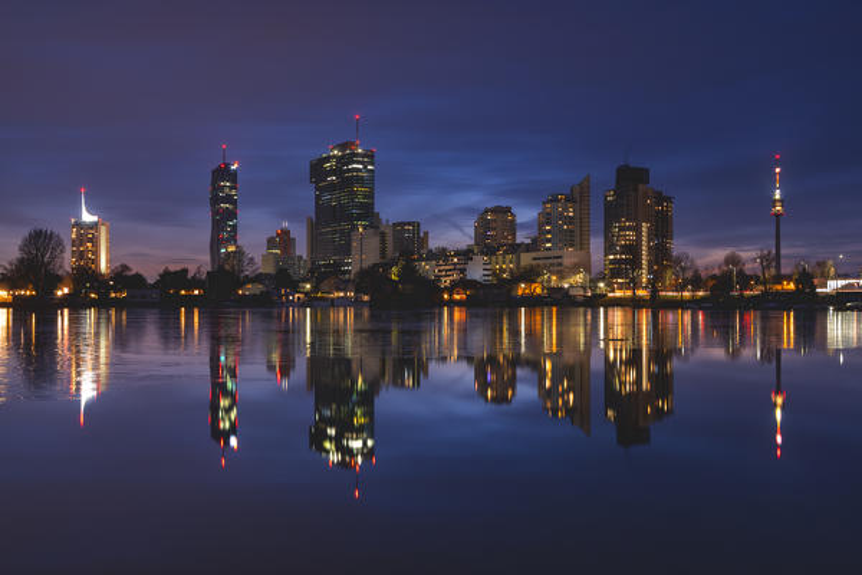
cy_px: 288
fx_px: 838
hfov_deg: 54.4
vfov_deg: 37.9
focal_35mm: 35
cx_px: 431
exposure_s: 30
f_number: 10
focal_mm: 35
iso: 250
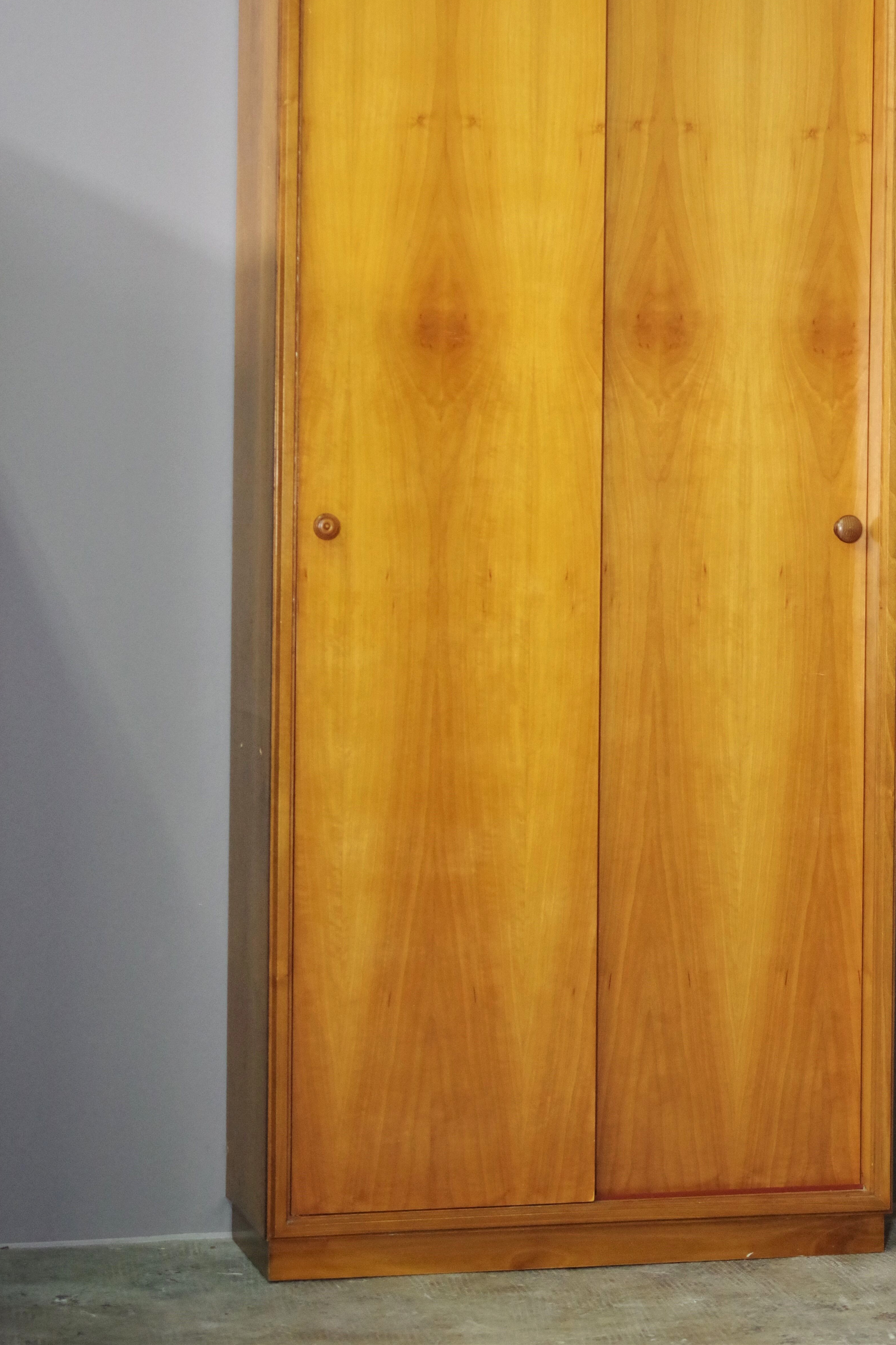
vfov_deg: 21.4
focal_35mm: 95
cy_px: 494
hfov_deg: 14.4
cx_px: 561
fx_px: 3546
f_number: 2.8
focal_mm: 50
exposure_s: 1/100
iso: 3200
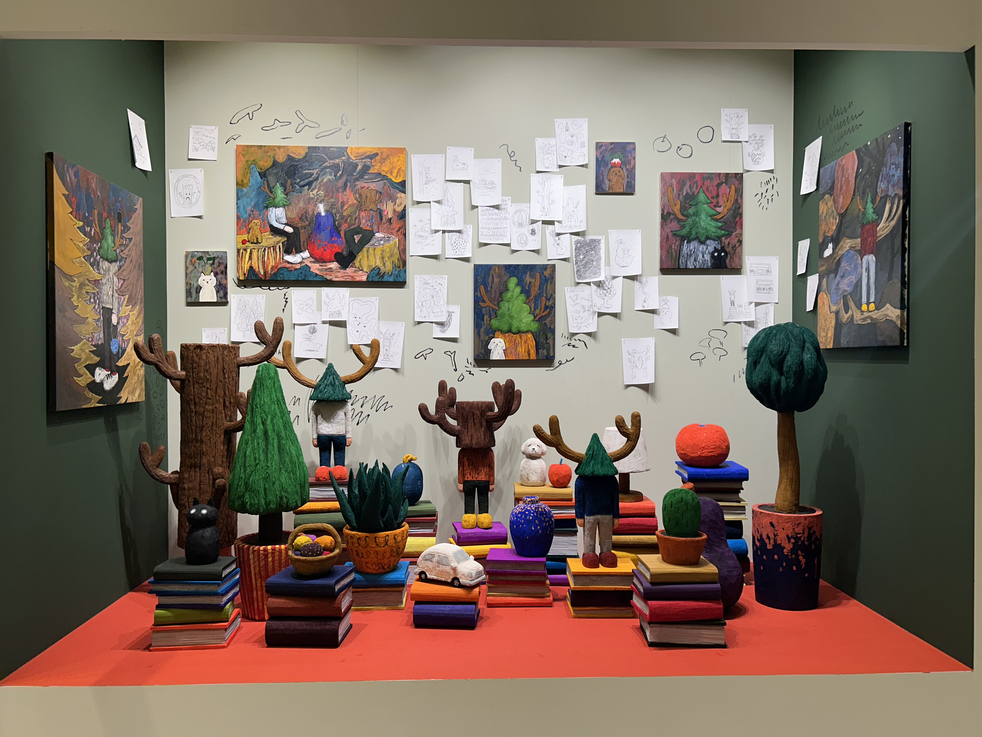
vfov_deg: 53.1
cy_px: 368
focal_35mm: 26
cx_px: 491
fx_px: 738
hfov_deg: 67.3
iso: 40
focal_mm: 5.7
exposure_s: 1/120
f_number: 1.5
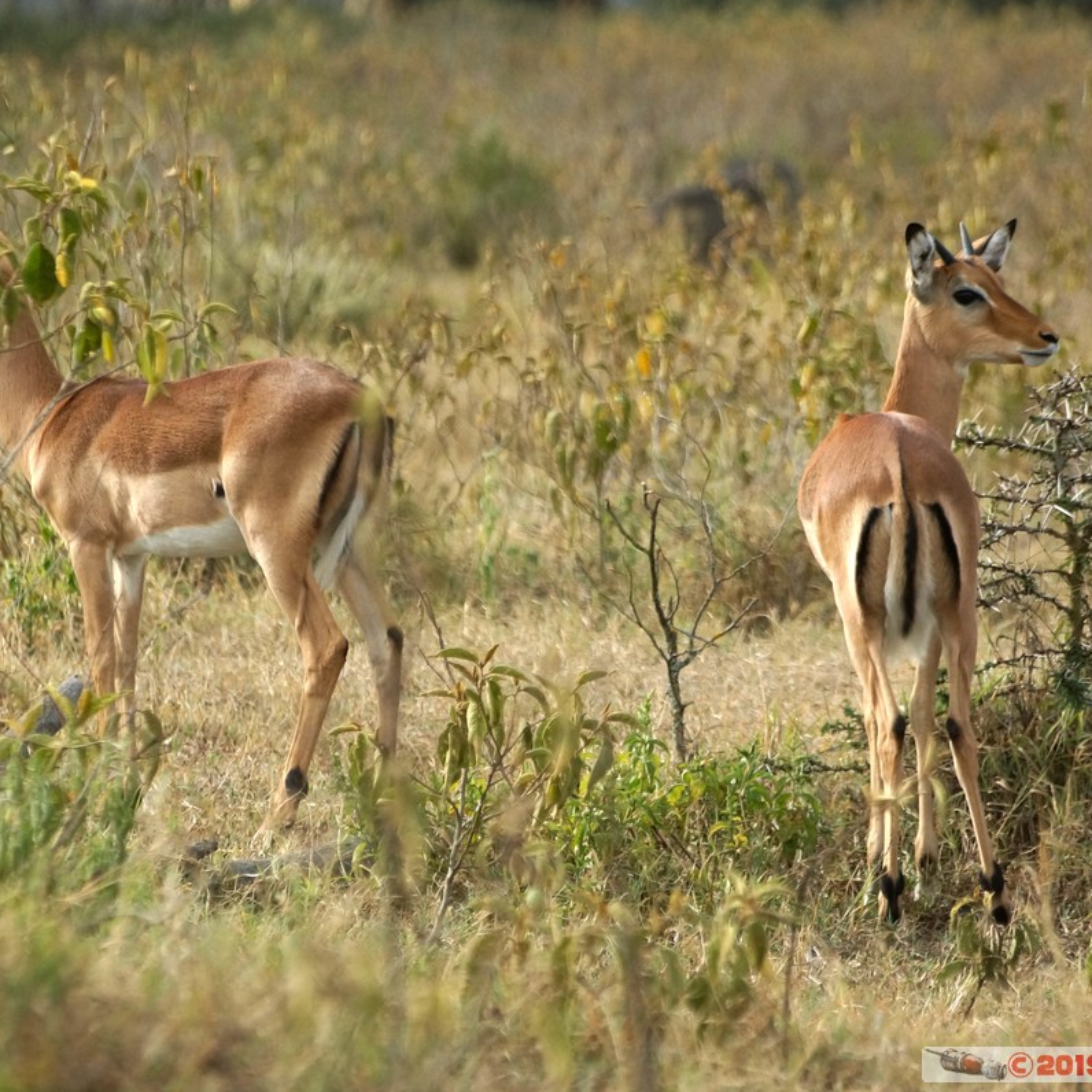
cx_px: 519
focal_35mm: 366
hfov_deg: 4.8
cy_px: 545
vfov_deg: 4.8
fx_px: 13063
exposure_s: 1/3200
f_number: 5.6
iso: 800
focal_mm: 190
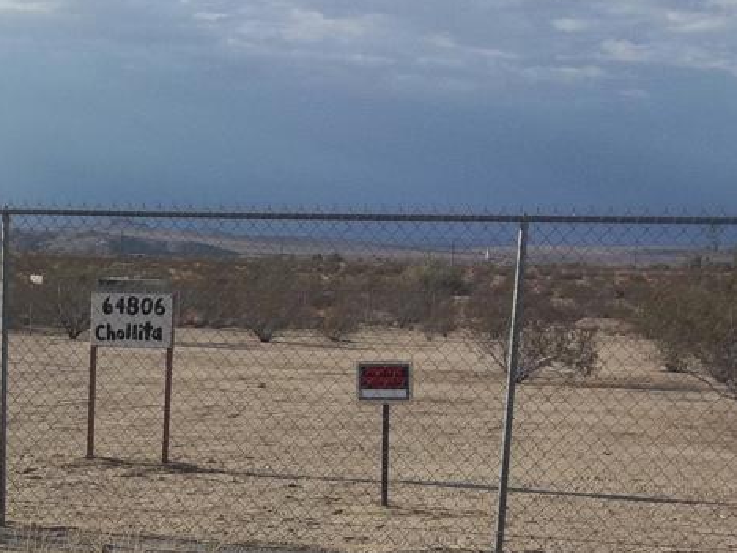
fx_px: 1725
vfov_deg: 17.9
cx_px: 46
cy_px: 493
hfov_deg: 23.4
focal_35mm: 81
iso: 80
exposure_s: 1/200
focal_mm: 6.6
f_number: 10.1
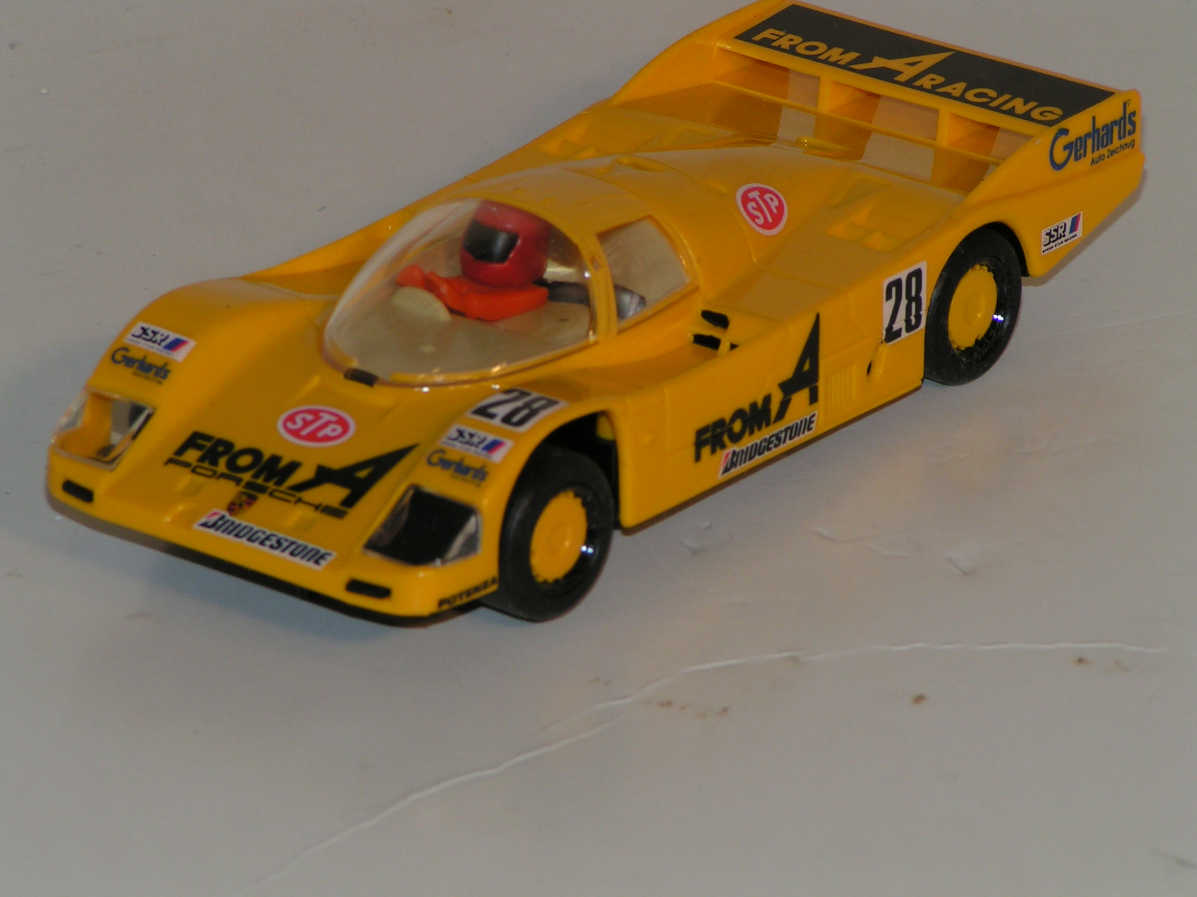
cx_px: 598
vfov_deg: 6.3
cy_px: 448
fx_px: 8161
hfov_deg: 8.4
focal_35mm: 236
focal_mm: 36.1
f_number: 5.6
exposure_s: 1/250
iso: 50
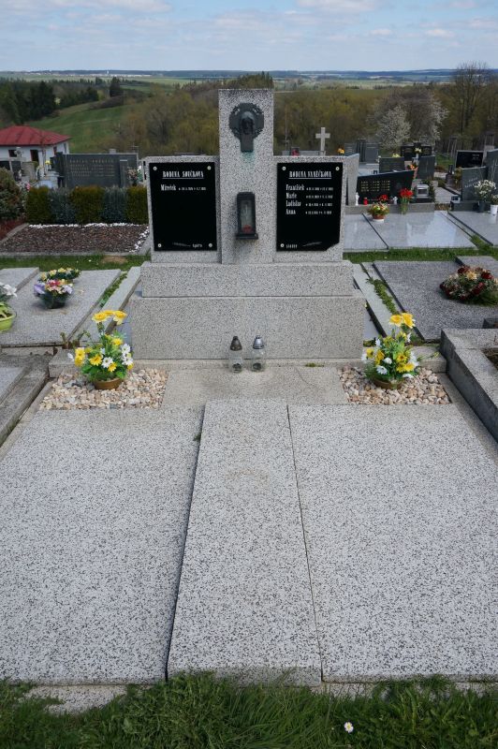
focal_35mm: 30
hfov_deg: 43.5
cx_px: 249
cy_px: 374
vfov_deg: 62.0
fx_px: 624
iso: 400
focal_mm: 20
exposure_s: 1/640
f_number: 9
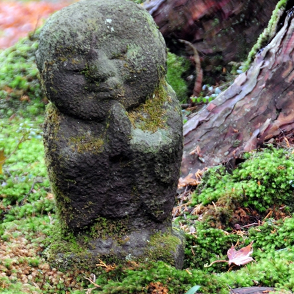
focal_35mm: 617
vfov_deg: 2.8
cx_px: 123
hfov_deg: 2.8
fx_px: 5929
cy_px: 222
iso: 720
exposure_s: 1/30
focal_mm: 270
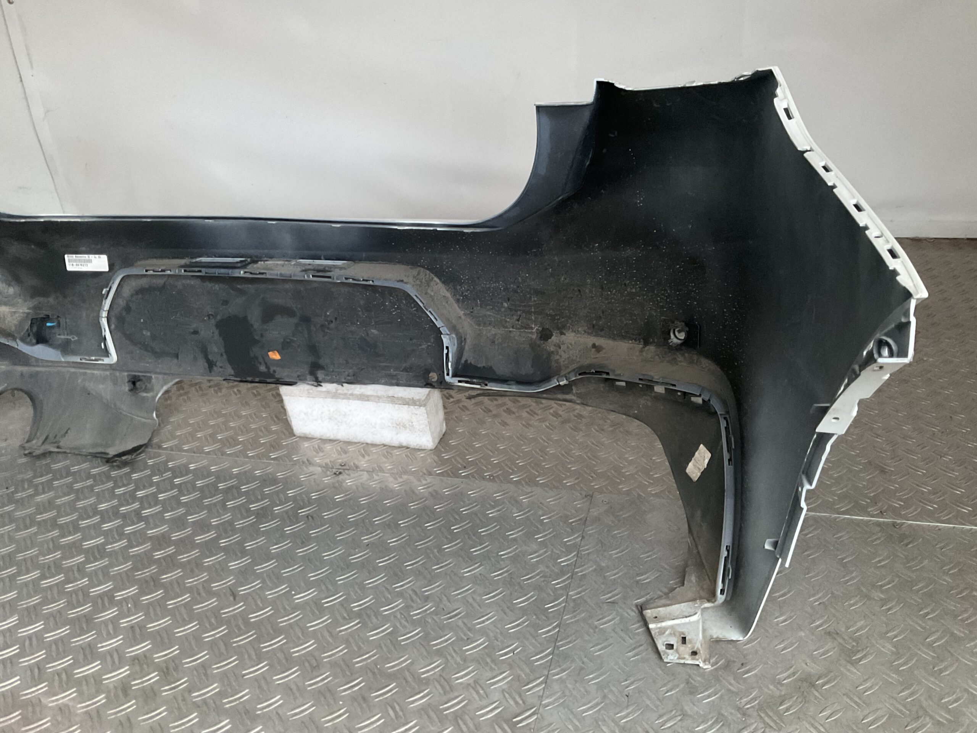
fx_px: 818
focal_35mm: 29
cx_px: 488
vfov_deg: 48.2
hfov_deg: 61.7
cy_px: 366
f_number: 1.8
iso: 320
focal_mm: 3
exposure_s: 1/33
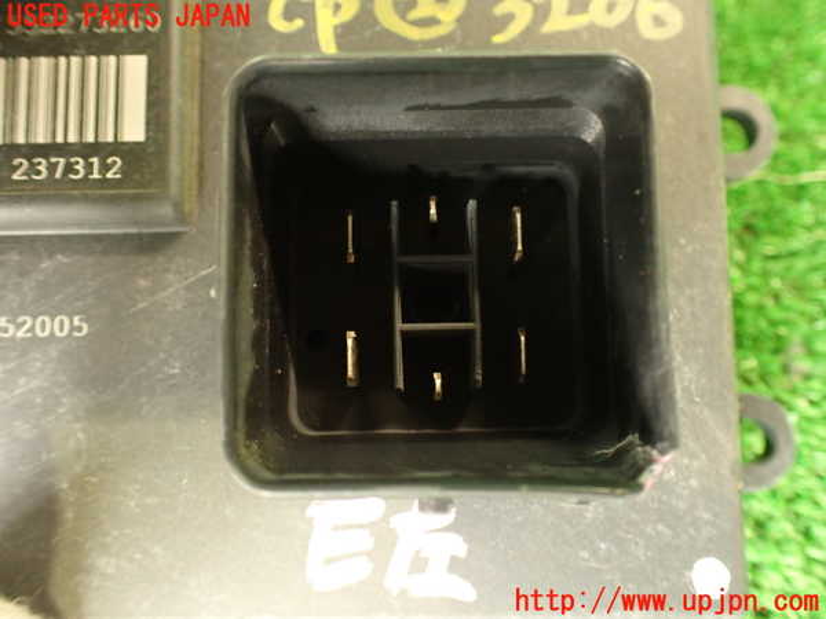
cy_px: 310
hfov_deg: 60.0
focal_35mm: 30
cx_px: 413
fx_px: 716
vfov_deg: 46.8
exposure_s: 1/30
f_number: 2.3
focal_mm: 5.4
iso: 800
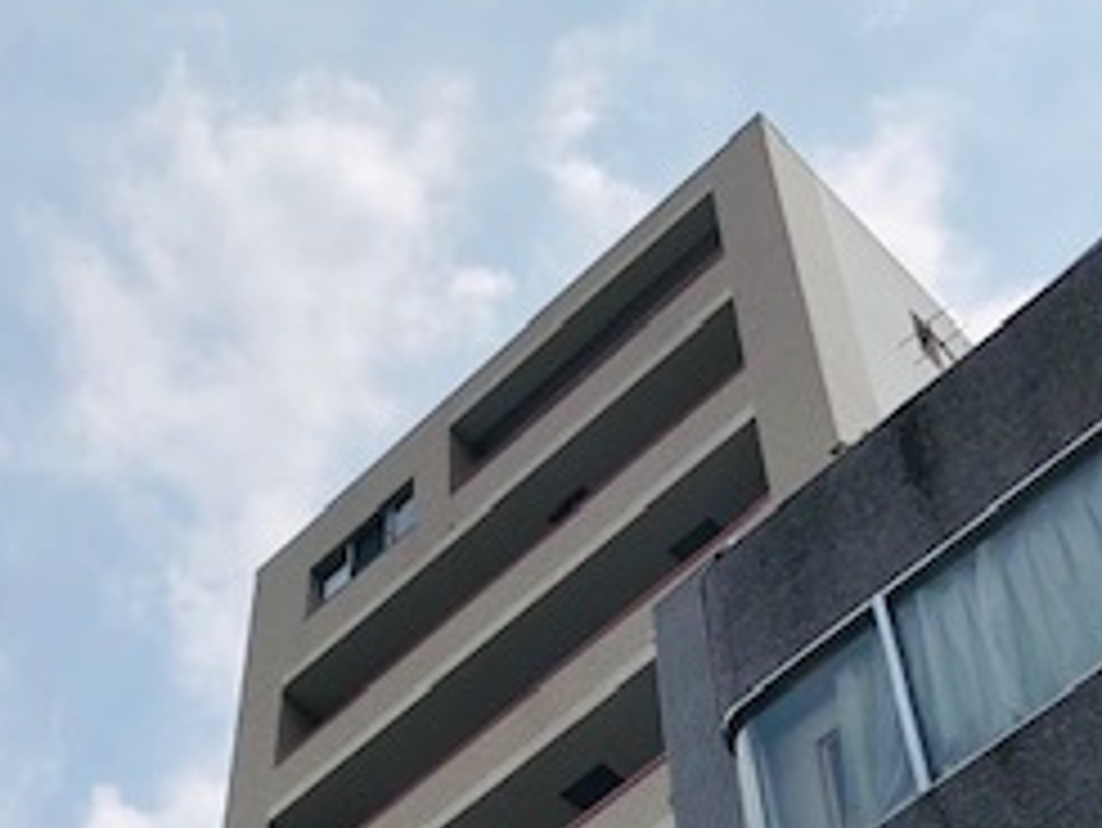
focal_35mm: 73
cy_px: 873
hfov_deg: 26.7
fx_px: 2325
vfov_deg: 19.5
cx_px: 585
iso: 25
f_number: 1.8
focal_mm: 3.99
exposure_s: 1/6897
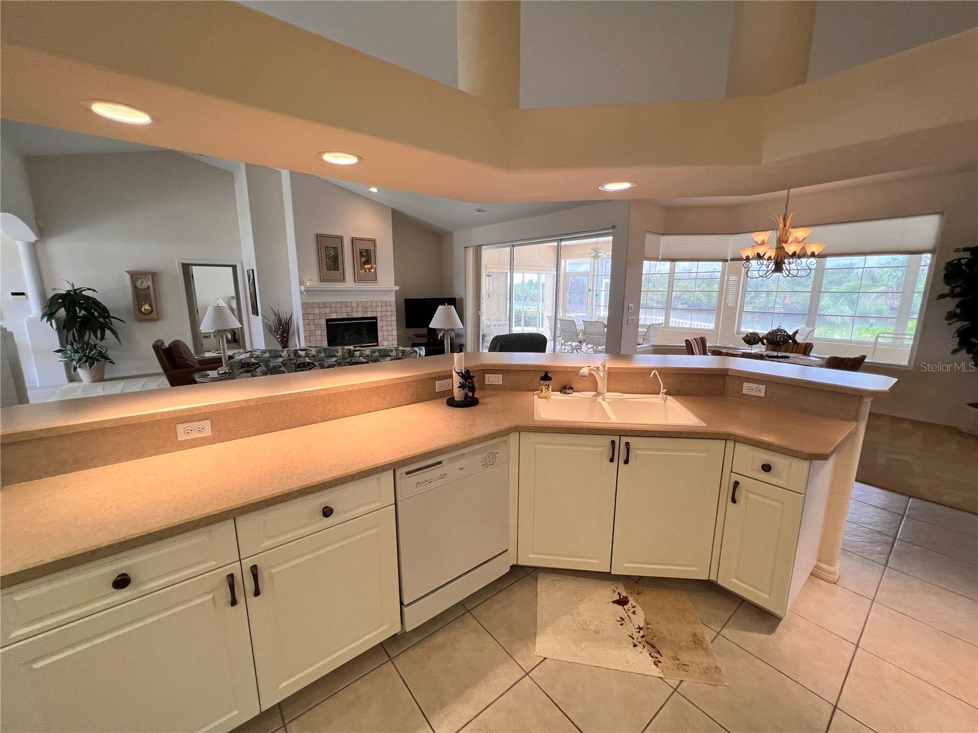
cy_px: 366
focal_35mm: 13
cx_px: 489
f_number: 1.8
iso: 80
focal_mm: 1.57
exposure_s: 1/120
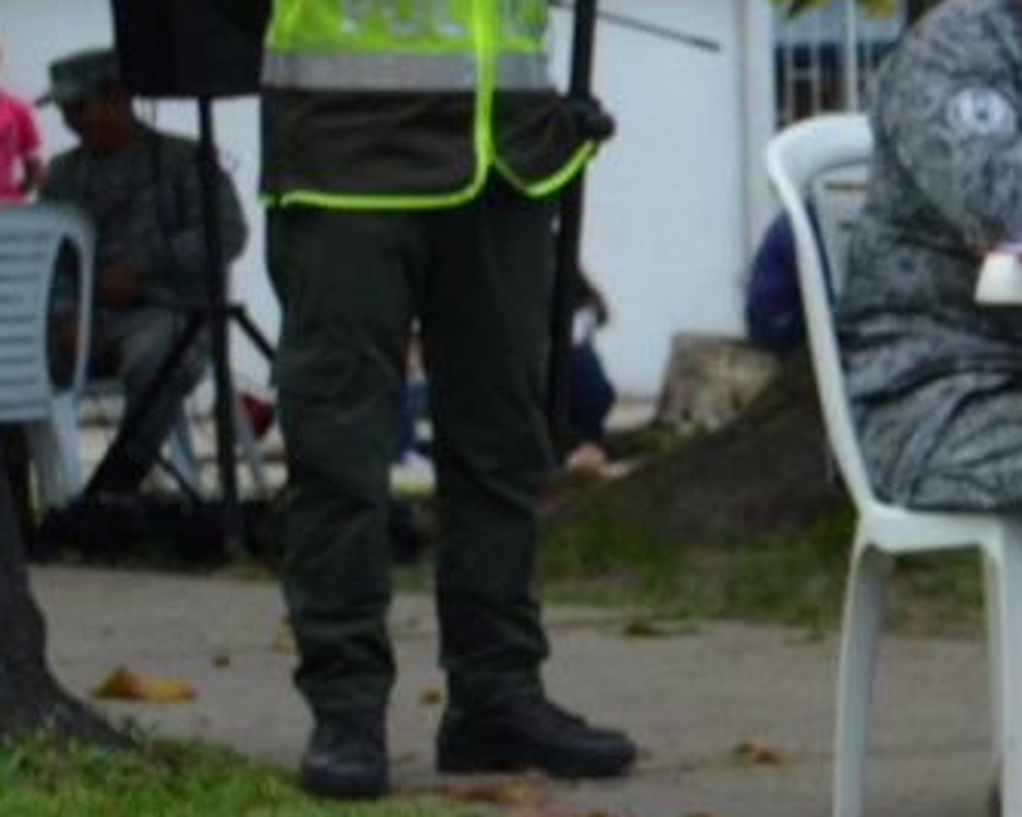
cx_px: 2255
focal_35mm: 177
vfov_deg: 8.7
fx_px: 5352
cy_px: 618
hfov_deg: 9.9
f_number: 6.3
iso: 200
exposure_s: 1/160
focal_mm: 28
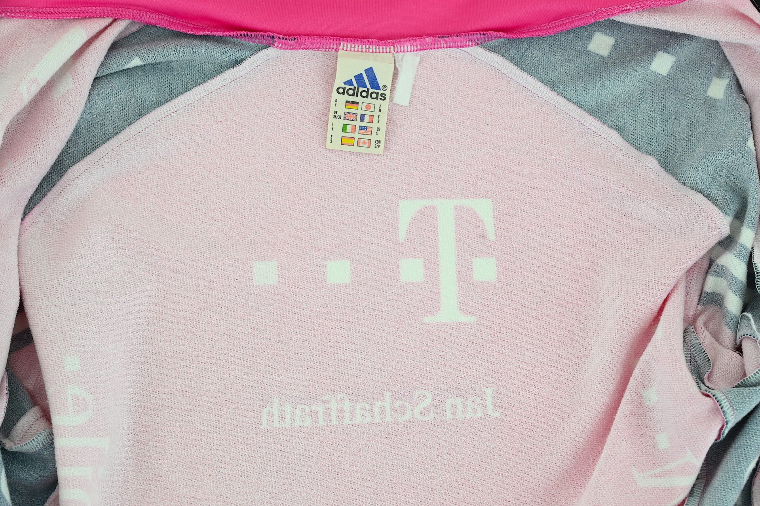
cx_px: 380
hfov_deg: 28.9
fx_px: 1477
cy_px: 253
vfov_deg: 19.4
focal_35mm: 70
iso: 360
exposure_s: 1/30
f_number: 8
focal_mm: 70
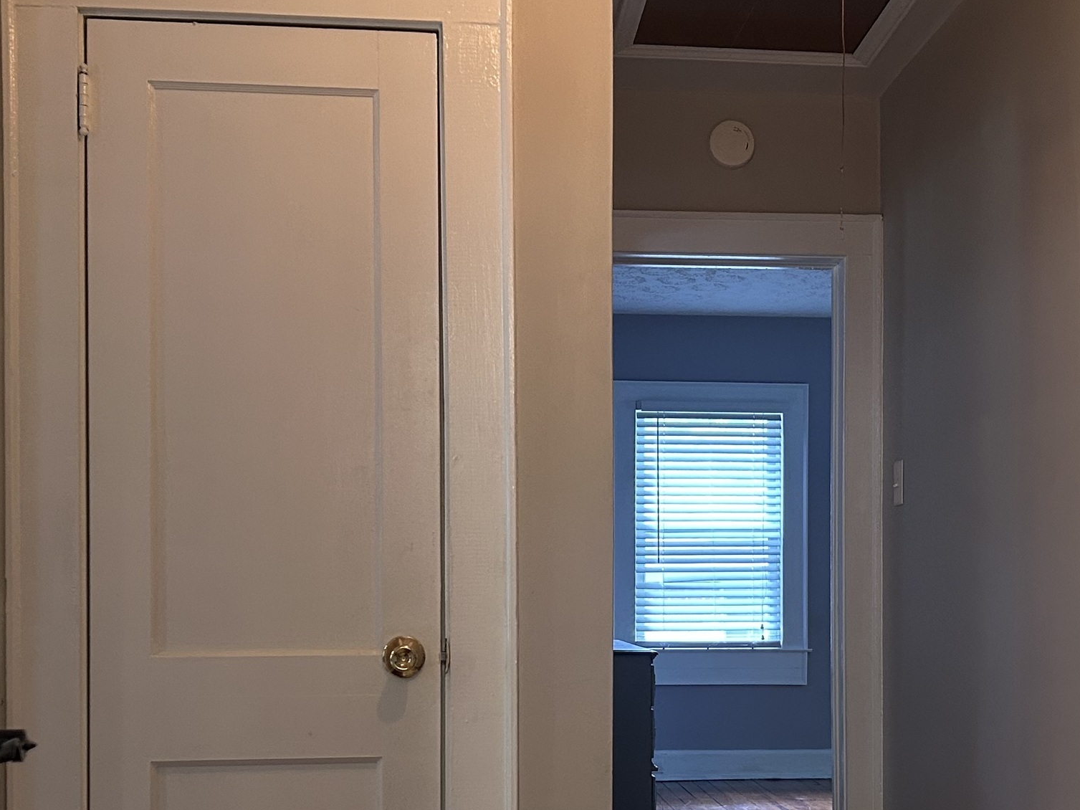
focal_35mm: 53
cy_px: 601
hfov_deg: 36.0
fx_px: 1653
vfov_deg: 27.2
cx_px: 662
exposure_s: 1/60
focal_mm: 5.7
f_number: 1.5
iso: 250
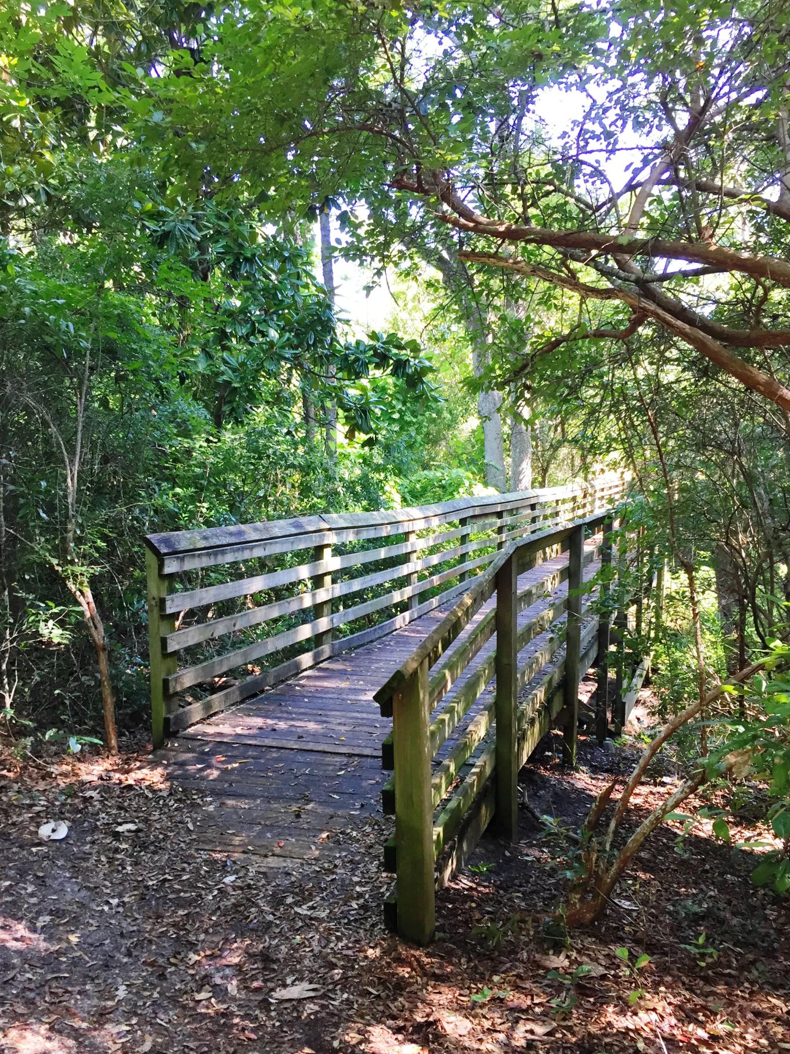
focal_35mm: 32
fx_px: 974
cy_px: 545
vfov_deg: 56.8
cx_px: 380
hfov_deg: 44.1
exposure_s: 1/30
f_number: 2.2
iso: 32
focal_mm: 4.15
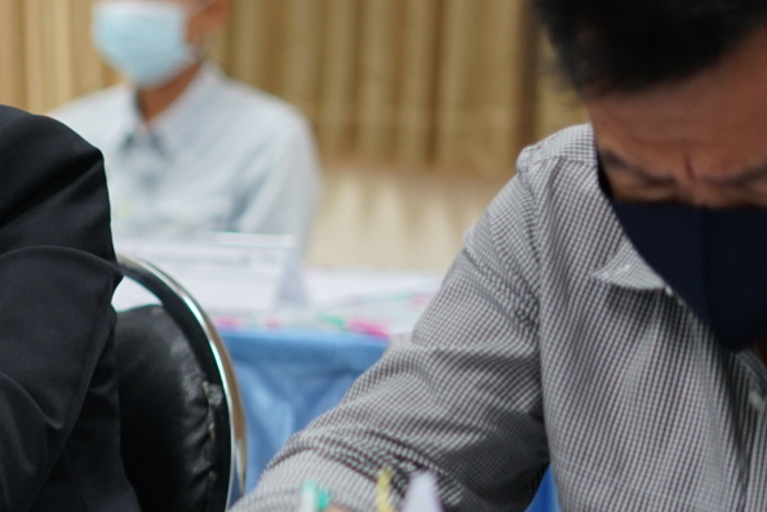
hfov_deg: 14.5
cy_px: 293
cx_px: -205
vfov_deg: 10.1
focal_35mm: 136
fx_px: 2900
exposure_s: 1/160
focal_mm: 50
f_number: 2
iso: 400
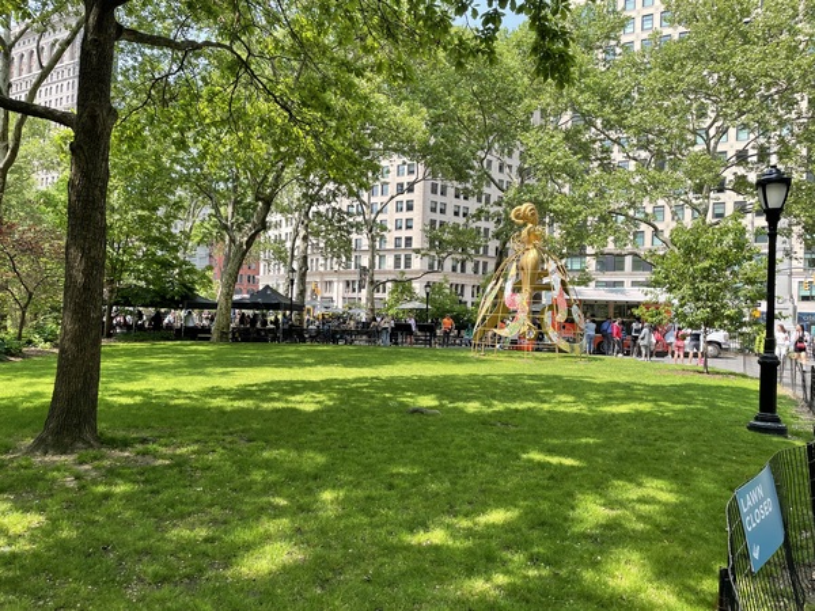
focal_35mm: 26
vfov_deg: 53.1
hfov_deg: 67.3
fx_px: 612
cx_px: 408
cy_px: 306
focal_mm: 4.2
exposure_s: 1/855
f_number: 1.6
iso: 32
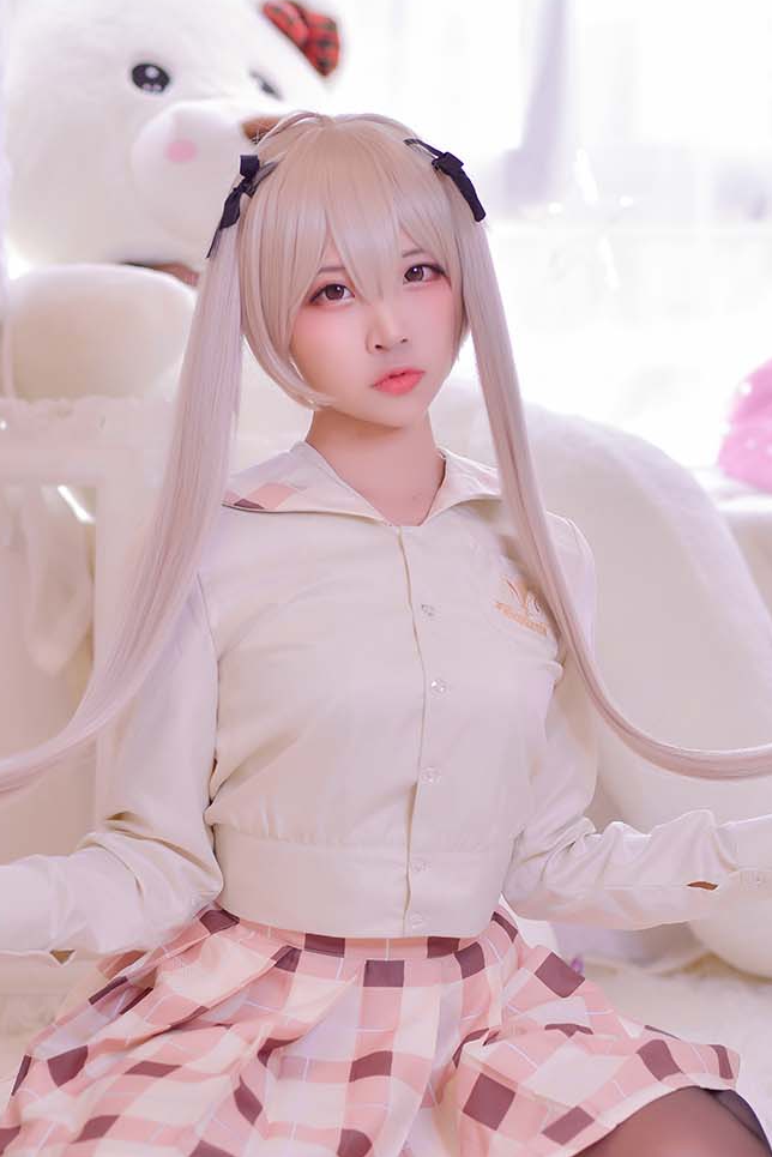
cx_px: 360
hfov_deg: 15.2
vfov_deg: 22.6
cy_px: 542
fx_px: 2893
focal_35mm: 90
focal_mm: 58
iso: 160
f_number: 2.8
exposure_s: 1/100
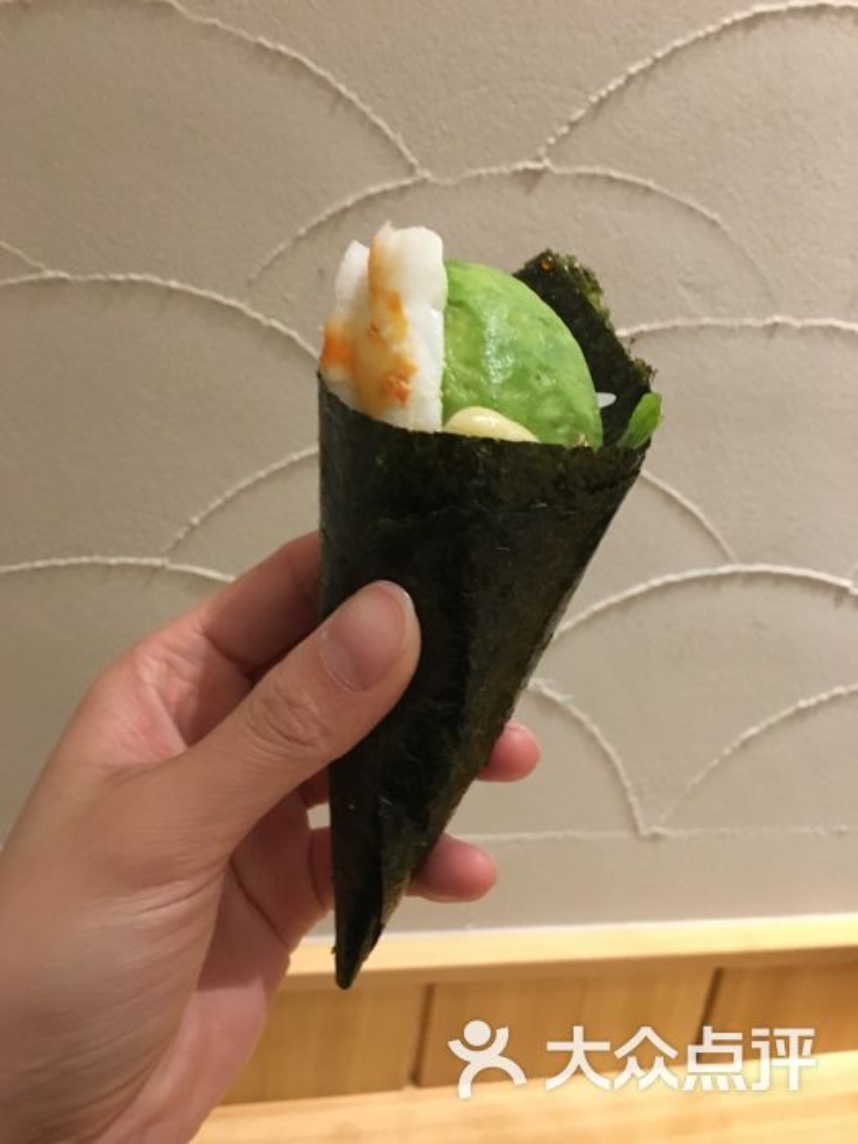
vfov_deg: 61.7
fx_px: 958
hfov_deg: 48.2
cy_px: 572
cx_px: 429
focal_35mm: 29
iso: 250
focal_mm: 4.15
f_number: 2.2
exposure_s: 1/17
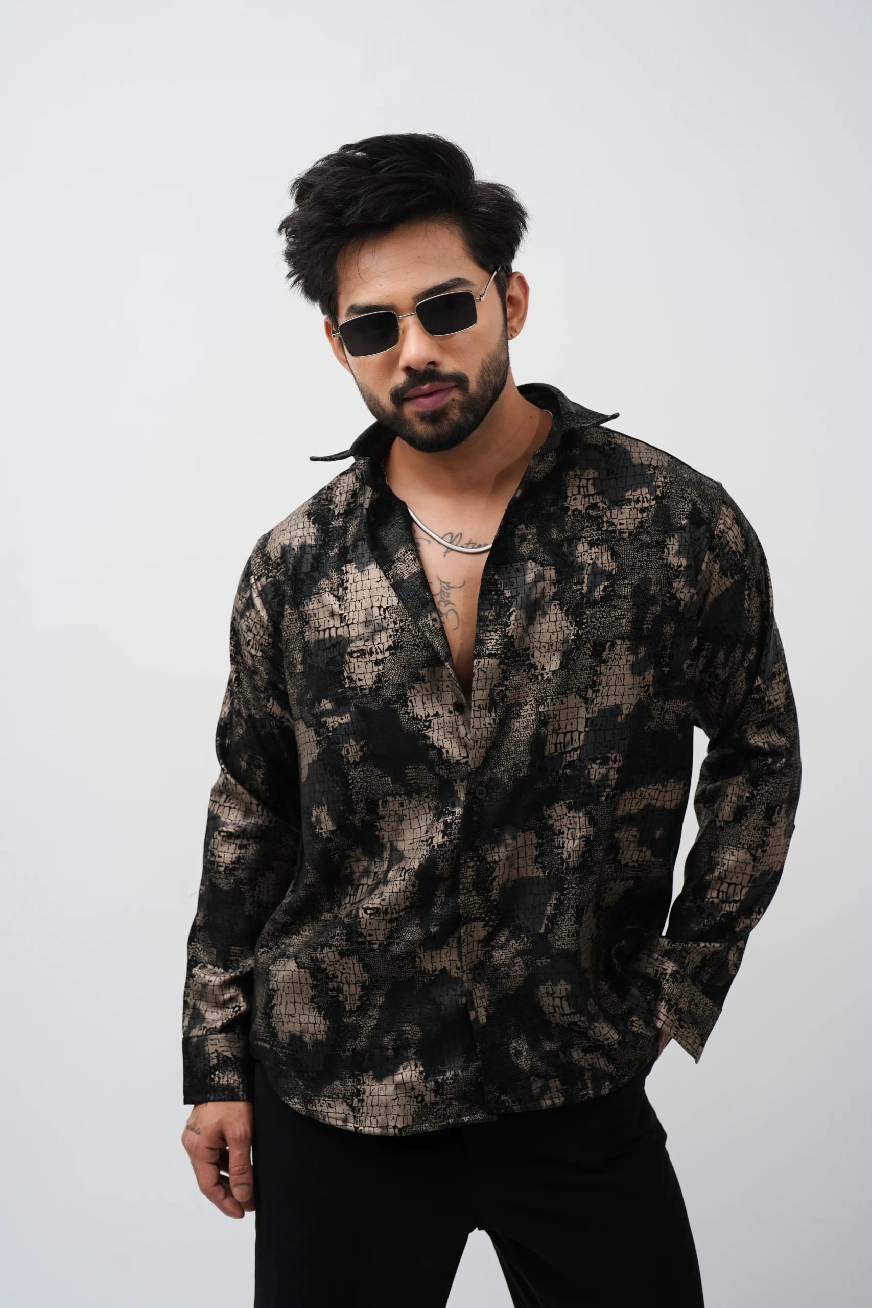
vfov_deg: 39.6
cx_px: 436
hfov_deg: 27.0
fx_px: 1816
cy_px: 654
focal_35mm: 50
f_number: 5.6
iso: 125
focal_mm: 50
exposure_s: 1/160
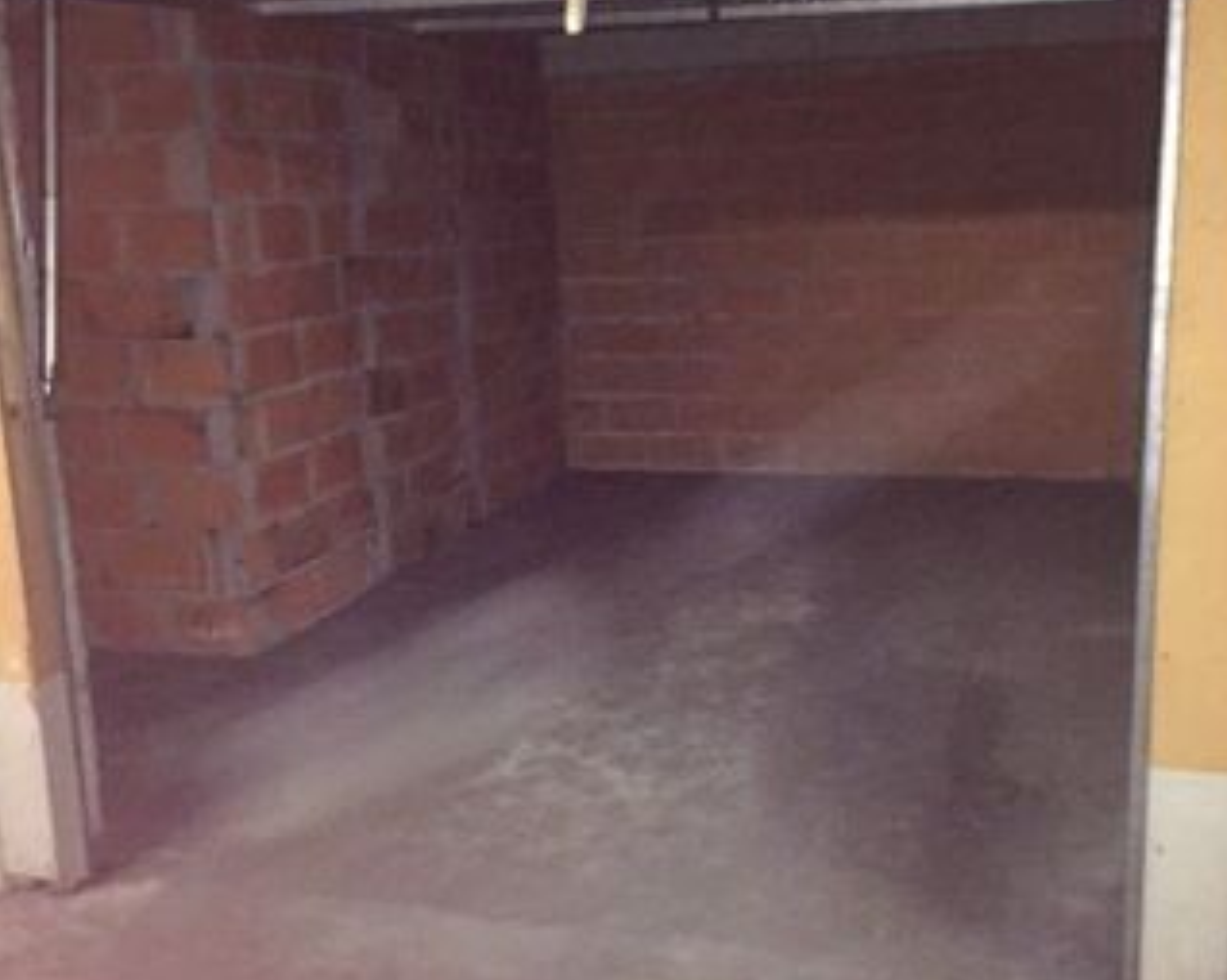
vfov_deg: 39.1
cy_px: 519
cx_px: 614
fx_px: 1379
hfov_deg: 48.0
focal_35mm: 38
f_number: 2.2
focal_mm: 4.15
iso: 800
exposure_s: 1/17
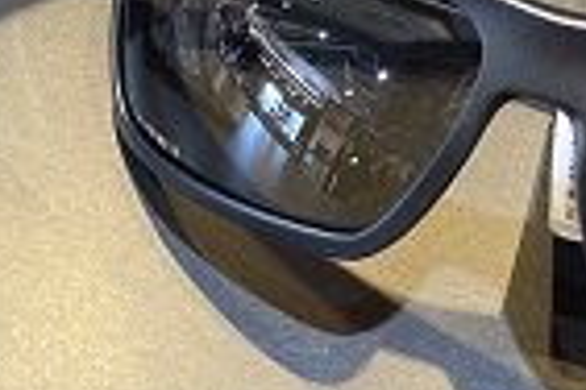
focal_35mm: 93
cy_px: -185
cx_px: 183
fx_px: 1514
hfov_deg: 21.8
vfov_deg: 13.9
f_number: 1.8
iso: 320
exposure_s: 1/60
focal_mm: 3.99
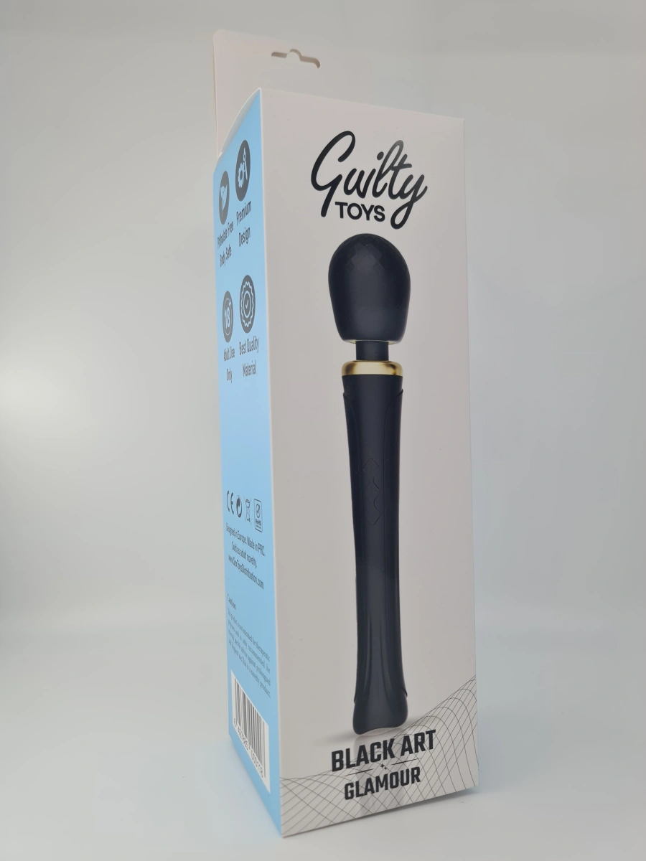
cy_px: 430
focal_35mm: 25
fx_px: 622
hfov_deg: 54.9
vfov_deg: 69.4
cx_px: 323
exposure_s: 1/245
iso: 50
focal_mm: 7
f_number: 1.8
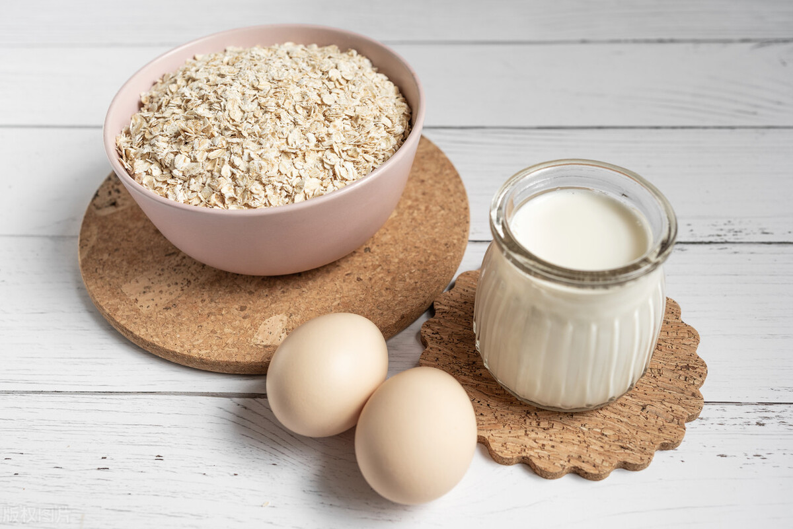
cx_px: 396
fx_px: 771
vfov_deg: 37.9
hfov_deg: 54.4
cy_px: 264
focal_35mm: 35
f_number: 5.6
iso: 100
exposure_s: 1/80
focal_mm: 35
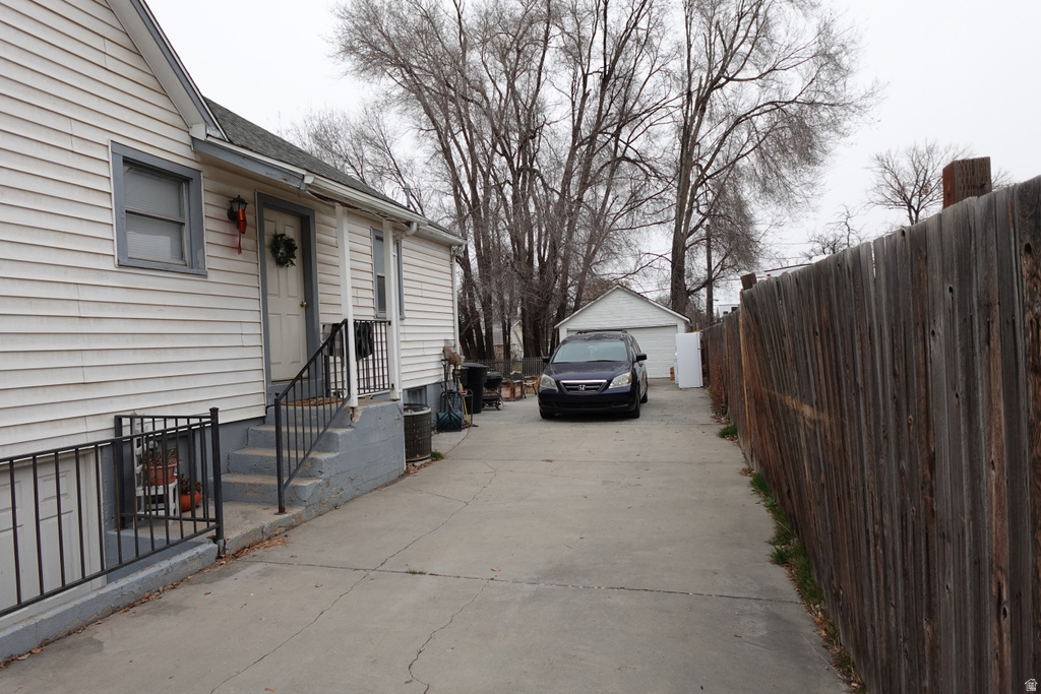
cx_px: 520
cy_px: 347
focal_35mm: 20
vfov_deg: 61.9
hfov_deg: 84.0
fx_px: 578
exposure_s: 1/1250
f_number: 2
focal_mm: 7.6
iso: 125
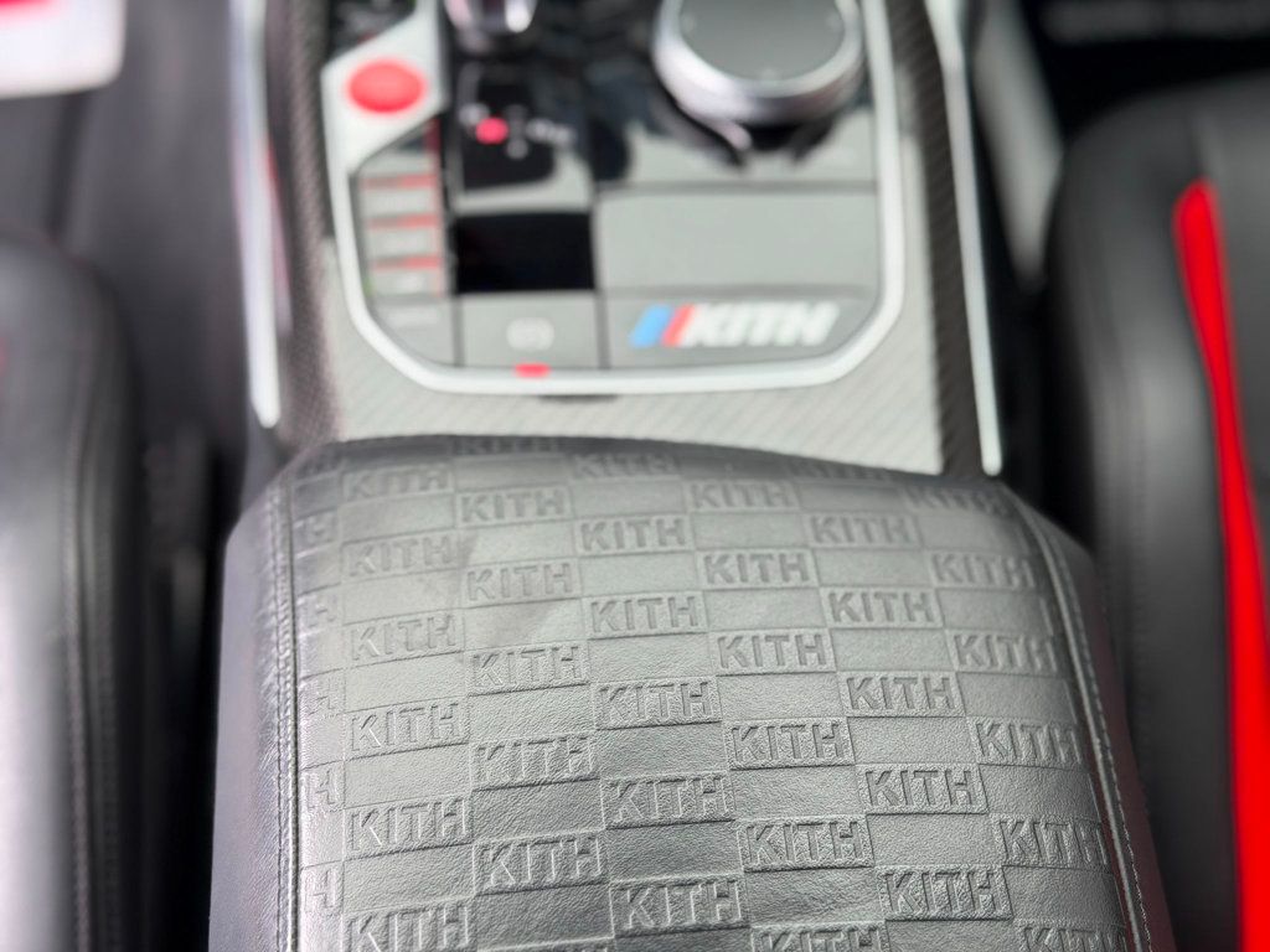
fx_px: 1761
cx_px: 635
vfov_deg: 30.3
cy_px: 476
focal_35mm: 48
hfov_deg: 39.7
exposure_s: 1/132
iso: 50
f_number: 1.78
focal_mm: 6.76
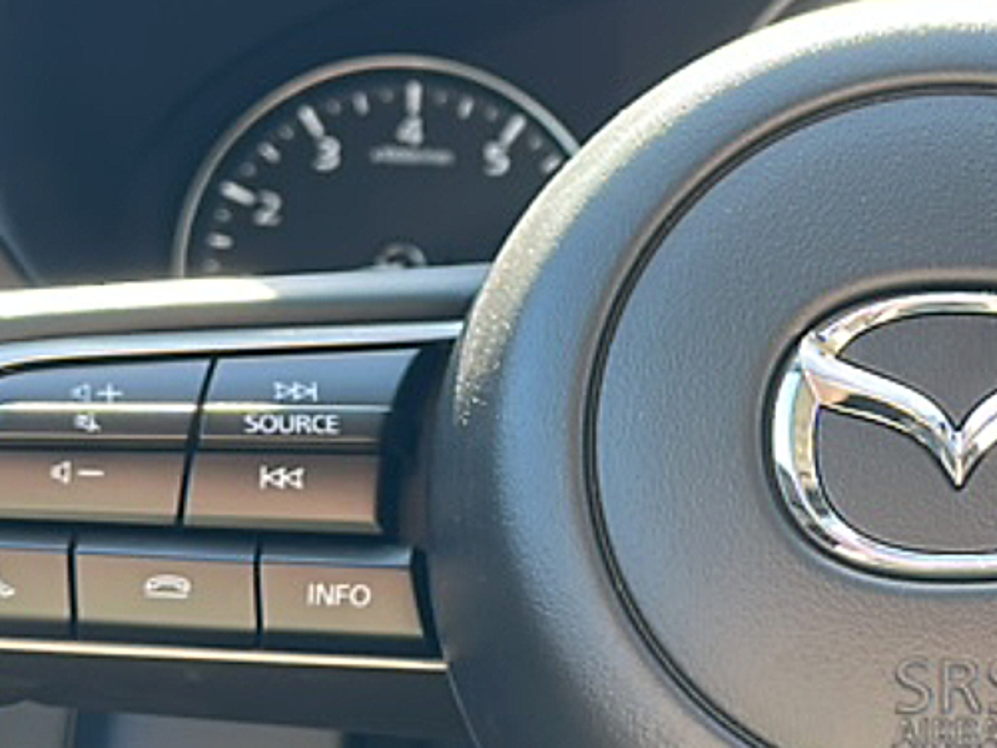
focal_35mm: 80
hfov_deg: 23.7
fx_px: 2304
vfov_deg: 18.4
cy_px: 421
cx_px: 927
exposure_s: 1/145
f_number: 1.78
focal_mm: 6.86
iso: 100
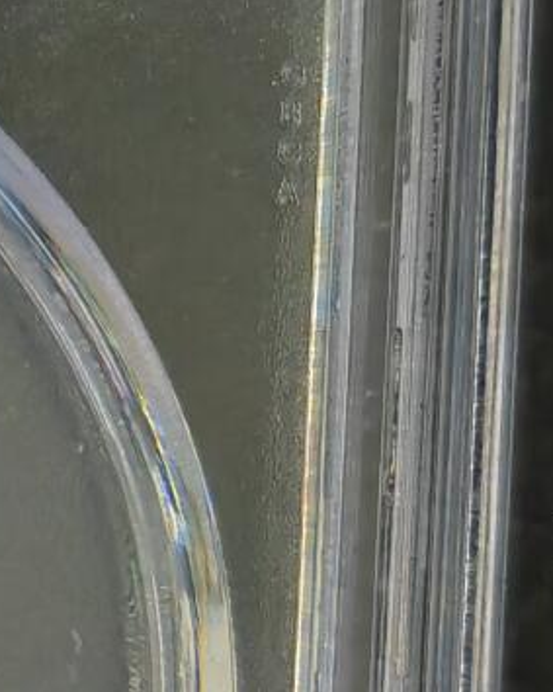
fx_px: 2743
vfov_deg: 14.4
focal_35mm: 134
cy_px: 344
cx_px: -584
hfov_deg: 10.5
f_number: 1.8
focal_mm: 5.53
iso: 800
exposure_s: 1/100
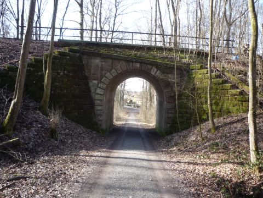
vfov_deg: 44.2
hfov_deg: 56.8
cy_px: 99
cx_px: 132
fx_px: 243
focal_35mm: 32
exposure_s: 1/200
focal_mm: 5.2
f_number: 3.5
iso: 200
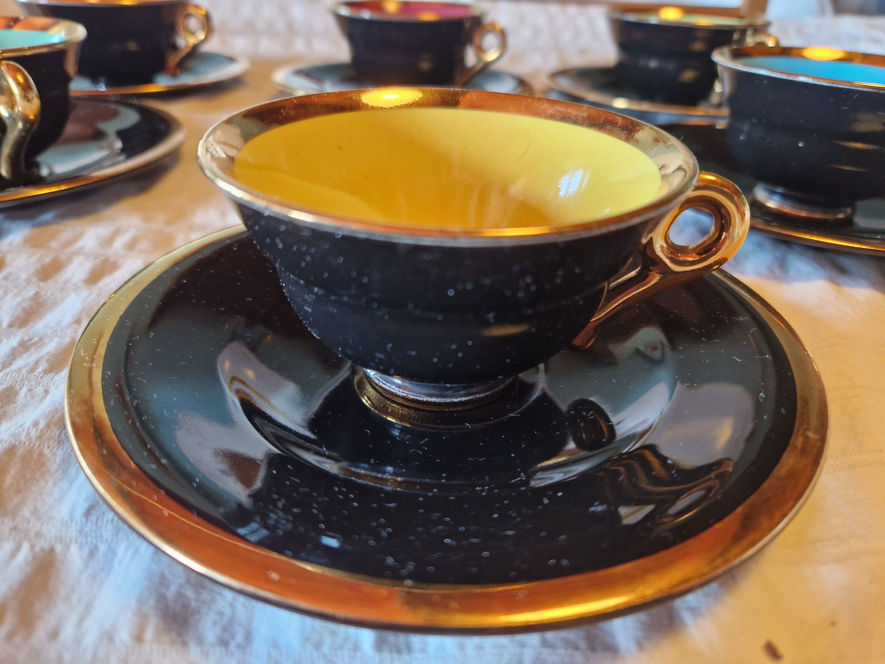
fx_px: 588
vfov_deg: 58.9
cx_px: 442
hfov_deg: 73.9
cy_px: 332
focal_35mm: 23
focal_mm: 5.4
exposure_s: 1/100
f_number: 1.8
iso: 200
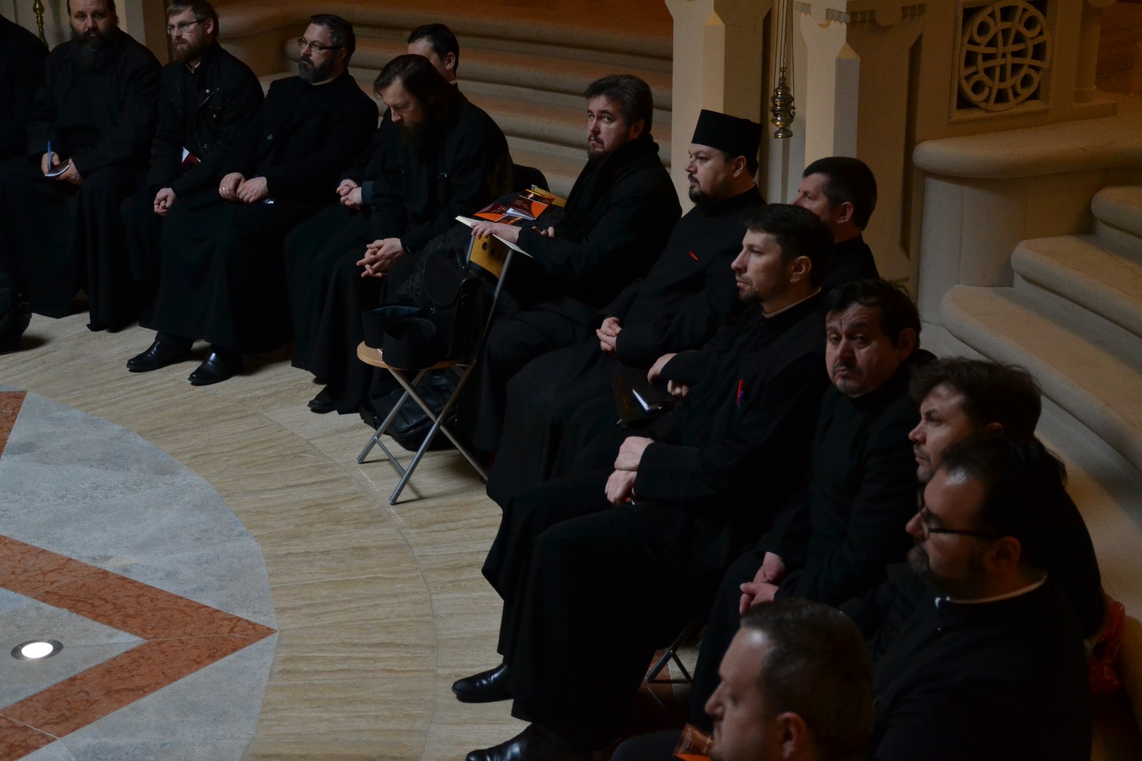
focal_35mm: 63
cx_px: 571
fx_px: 1998
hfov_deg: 31.9
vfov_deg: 21.6
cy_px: 380
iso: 1600
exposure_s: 1/100
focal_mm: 42
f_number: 4.5
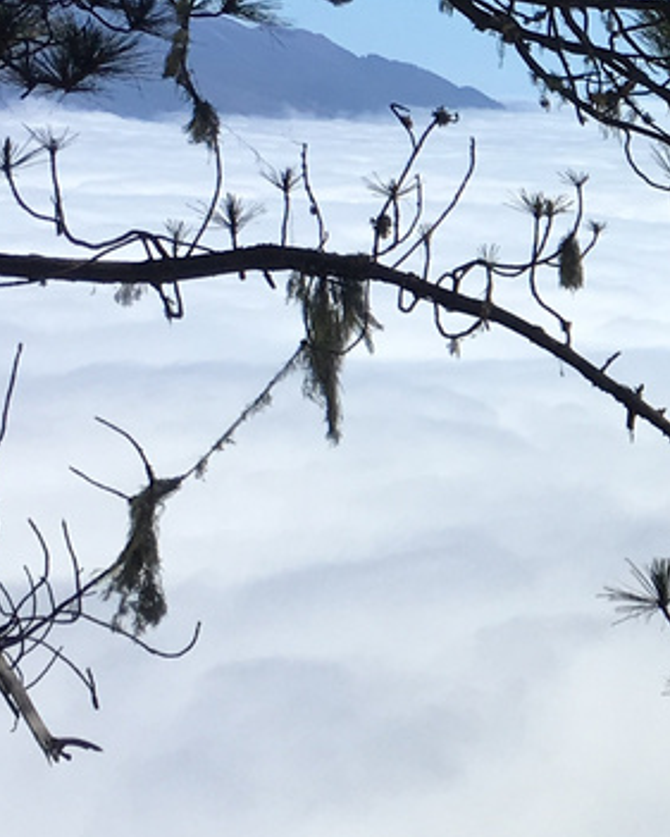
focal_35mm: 116
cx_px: 1056
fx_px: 2874
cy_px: 405
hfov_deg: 12.5
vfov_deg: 16.6
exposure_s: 1/3497
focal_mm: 4.15
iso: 25
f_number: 2.2
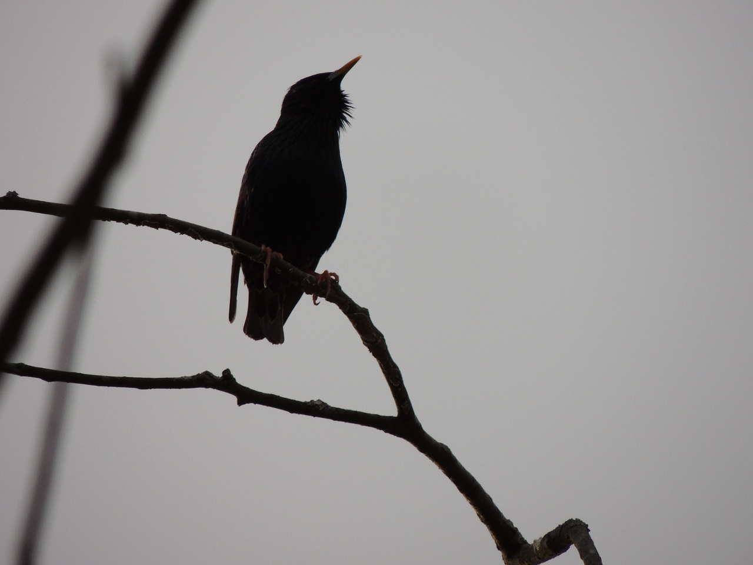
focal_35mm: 1000
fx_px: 21753
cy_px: 282
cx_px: 376
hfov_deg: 2.0
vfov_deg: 1.5
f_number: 5.9
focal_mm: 180
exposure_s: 1/500
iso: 400
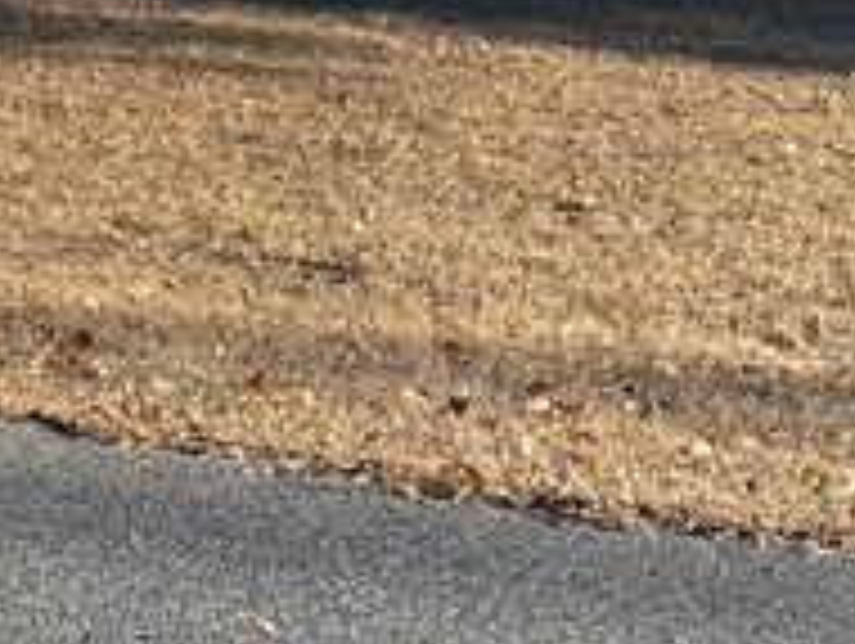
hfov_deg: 14.1
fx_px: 3462
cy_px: -793
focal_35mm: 140
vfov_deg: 9.6
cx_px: 531
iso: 32
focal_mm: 4.2
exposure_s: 1/1261
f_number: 1.6
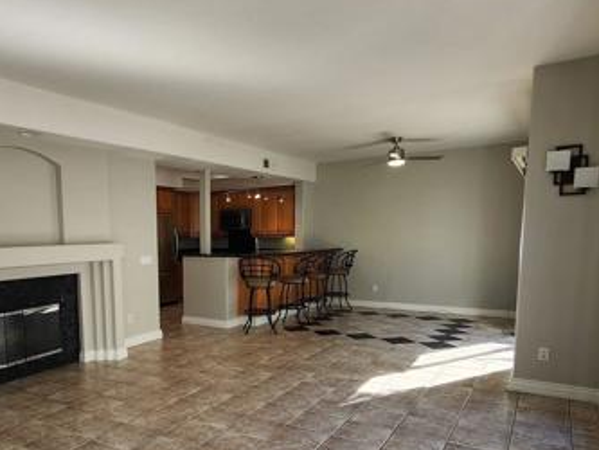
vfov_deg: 54.0
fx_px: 433
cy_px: 295
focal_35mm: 25
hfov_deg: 67.5
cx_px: 200
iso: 80
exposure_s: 1/120
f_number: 2.2
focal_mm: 2.2
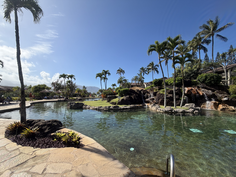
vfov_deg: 81.6
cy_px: 94
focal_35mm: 15
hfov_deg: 98.1
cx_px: 114
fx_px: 102
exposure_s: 1/876
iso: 20
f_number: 2.2
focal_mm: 2.22
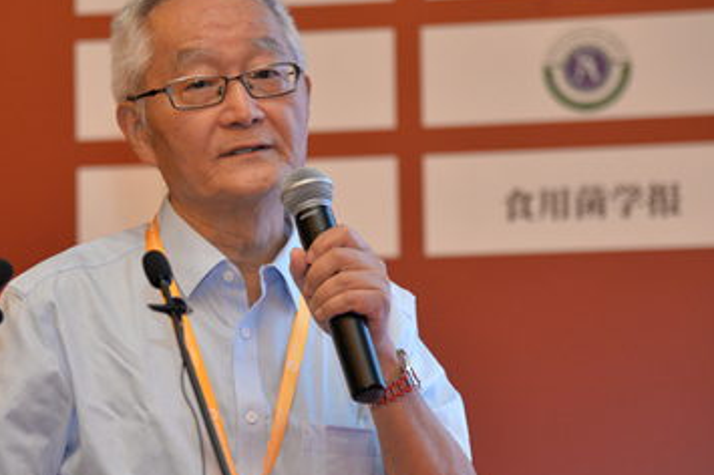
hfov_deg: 11.1
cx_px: 257
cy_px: 262
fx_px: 3686
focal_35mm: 186
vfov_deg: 7.4
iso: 2000
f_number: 4
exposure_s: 1/125
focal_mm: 120
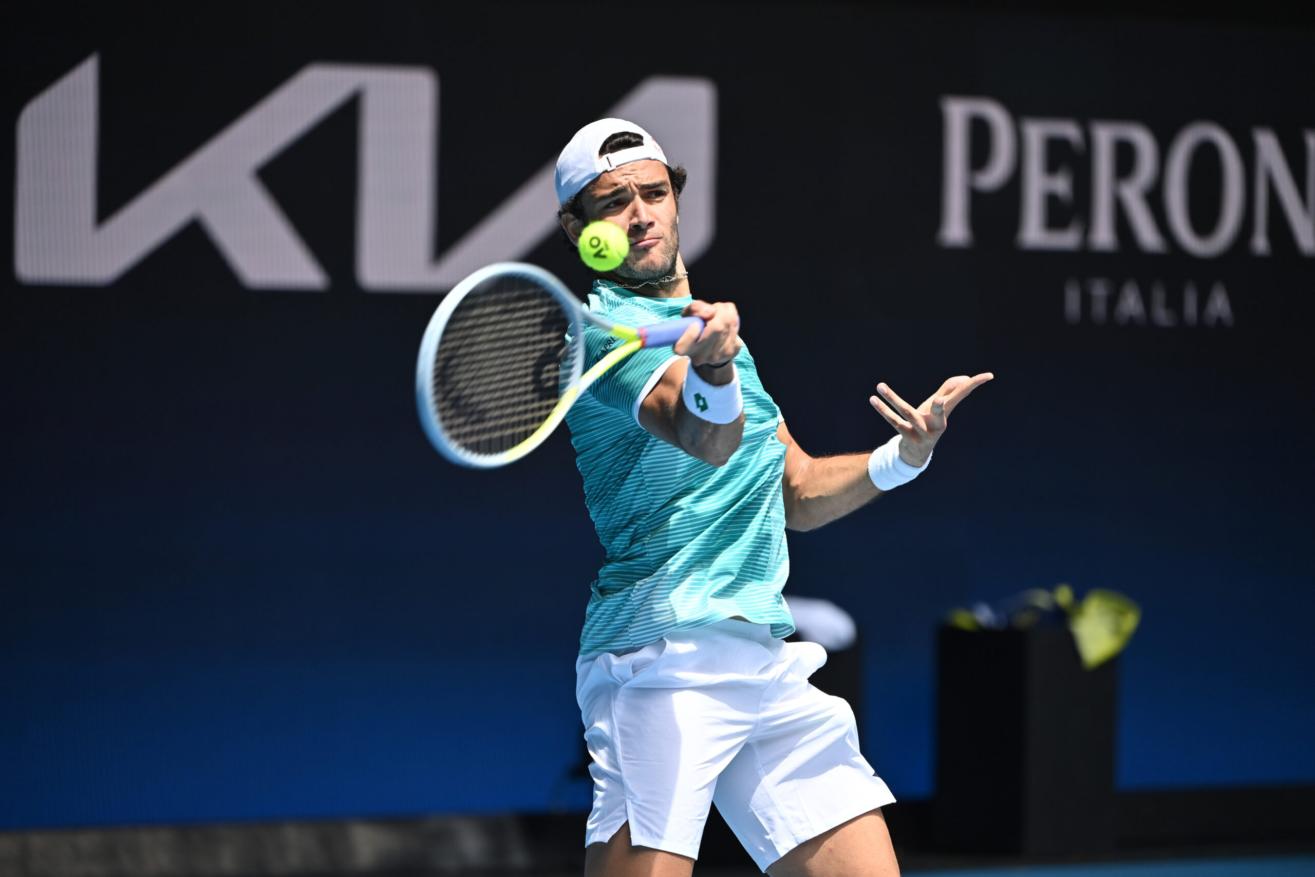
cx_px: 658
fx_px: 8767
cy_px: 438
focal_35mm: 240
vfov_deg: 5.7
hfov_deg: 8.6
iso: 400
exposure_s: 1/3200
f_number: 4
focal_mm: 240
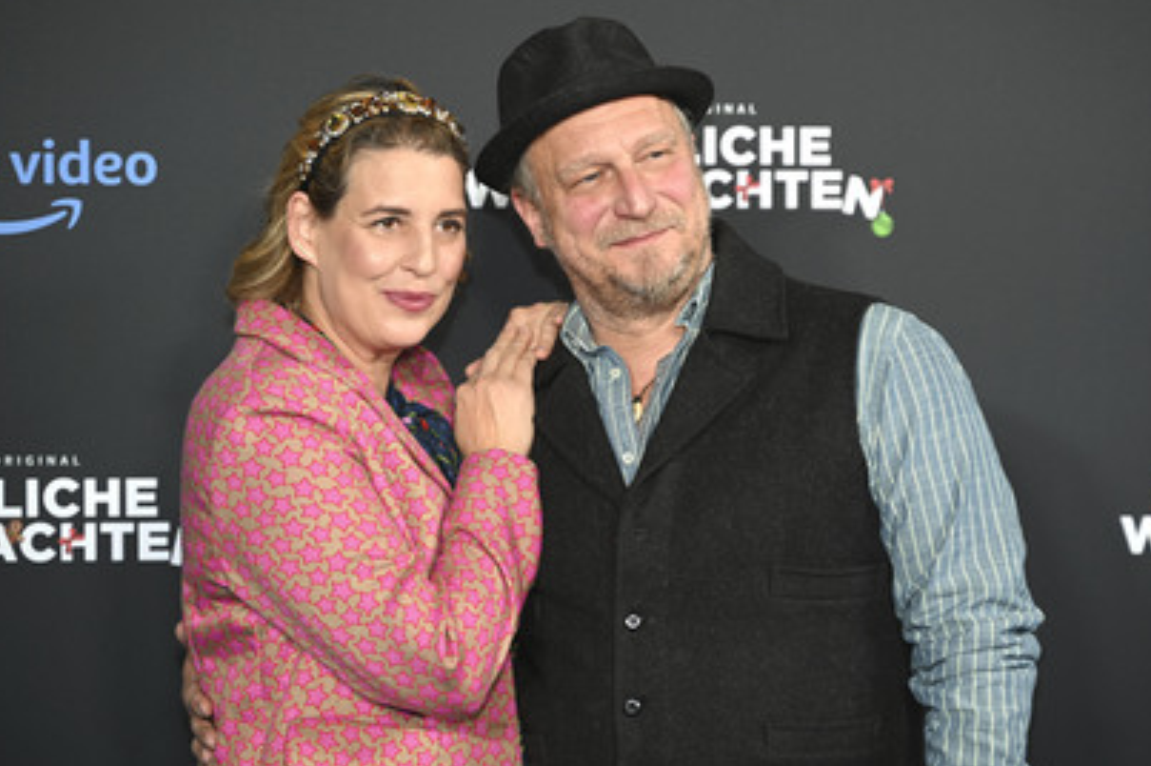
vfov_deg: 16.2
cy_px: 409
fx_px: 2683
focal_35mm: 84
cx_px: 581
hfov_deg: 24.2
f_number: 2.8
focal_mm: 75
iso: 400
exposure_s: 1/125
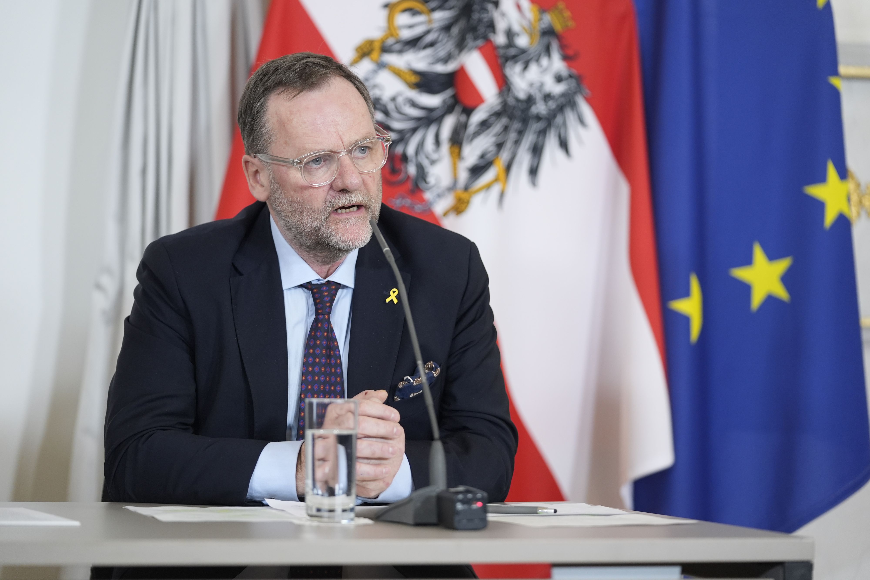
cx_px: 435
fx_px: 2755
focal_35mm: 114
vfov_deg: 12.0
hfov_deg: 17.9
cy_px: 290
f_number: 2.8
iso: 1600
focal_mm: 114
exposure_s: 1/250
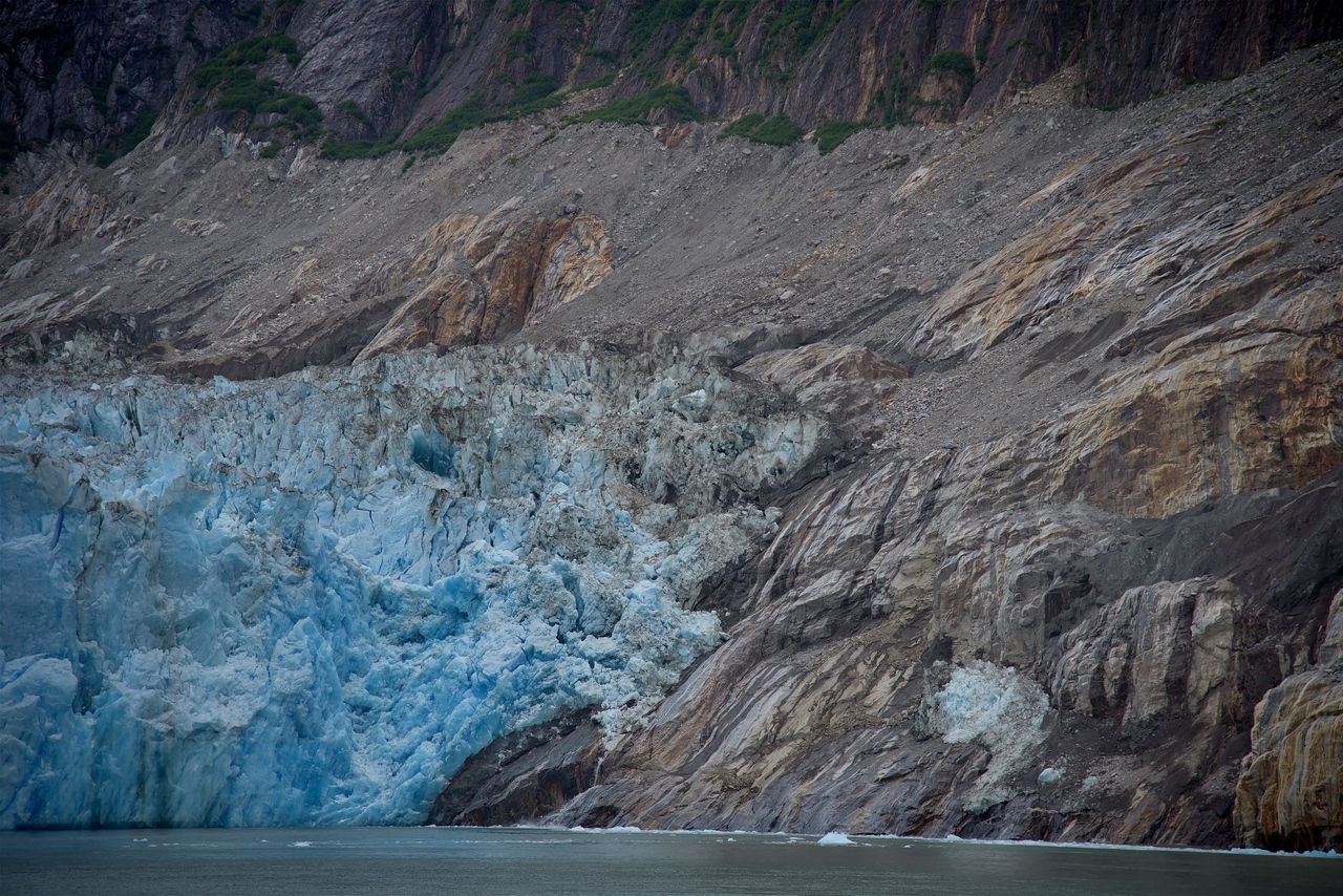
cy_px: 448
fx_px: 4477
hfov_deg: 17.1
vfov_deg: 11.4
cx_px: 672
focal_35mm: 120
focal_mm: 120
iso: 100
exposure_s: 1/250
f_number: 4
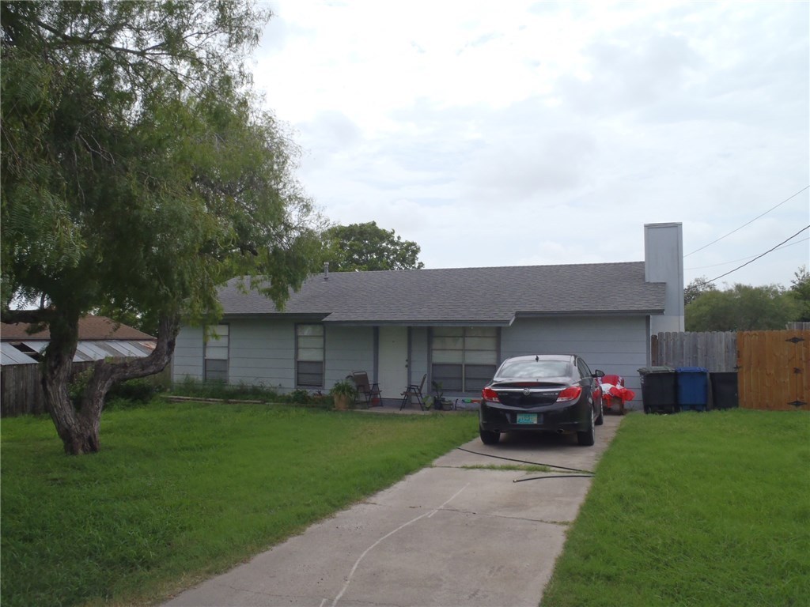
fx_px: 655
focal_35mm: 28
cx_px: 405
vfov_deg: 49.7
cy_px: 304
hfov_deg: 63.4
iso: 80
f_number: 10
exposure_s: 1/60
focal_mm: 5
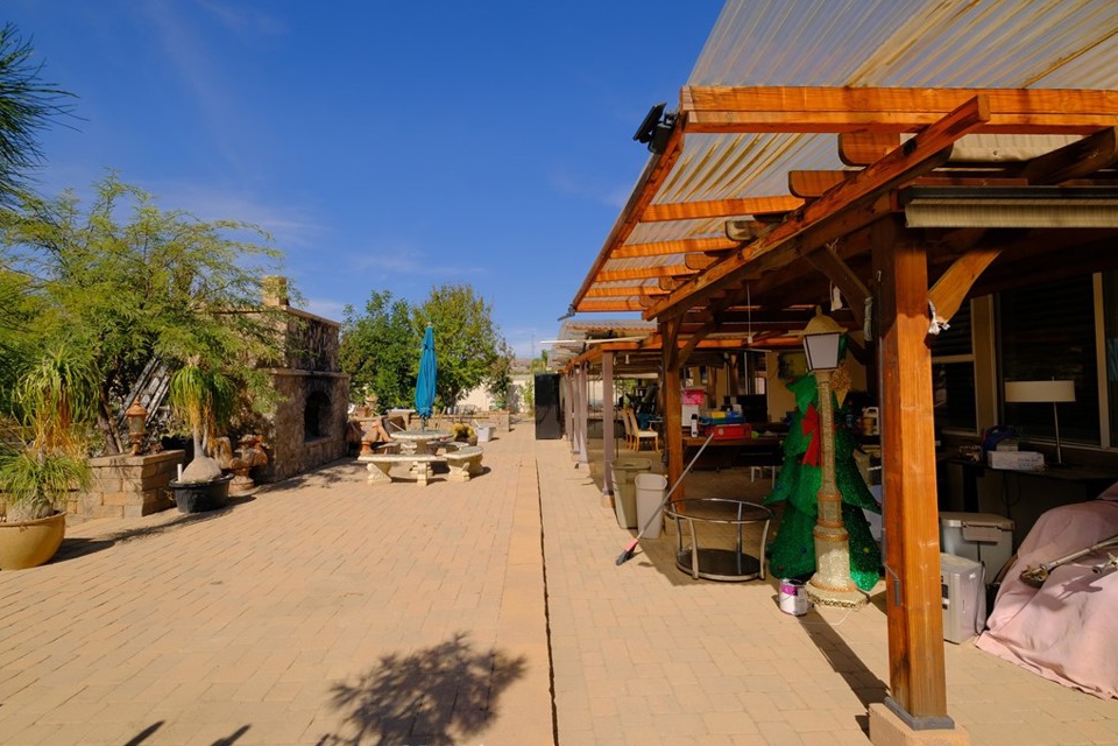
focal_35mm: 16
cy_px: 375
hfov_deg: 96.7
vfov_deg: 73.7
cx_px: 537
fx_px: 497
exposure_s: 1/1250
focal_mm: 10
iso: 320
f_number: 5.6
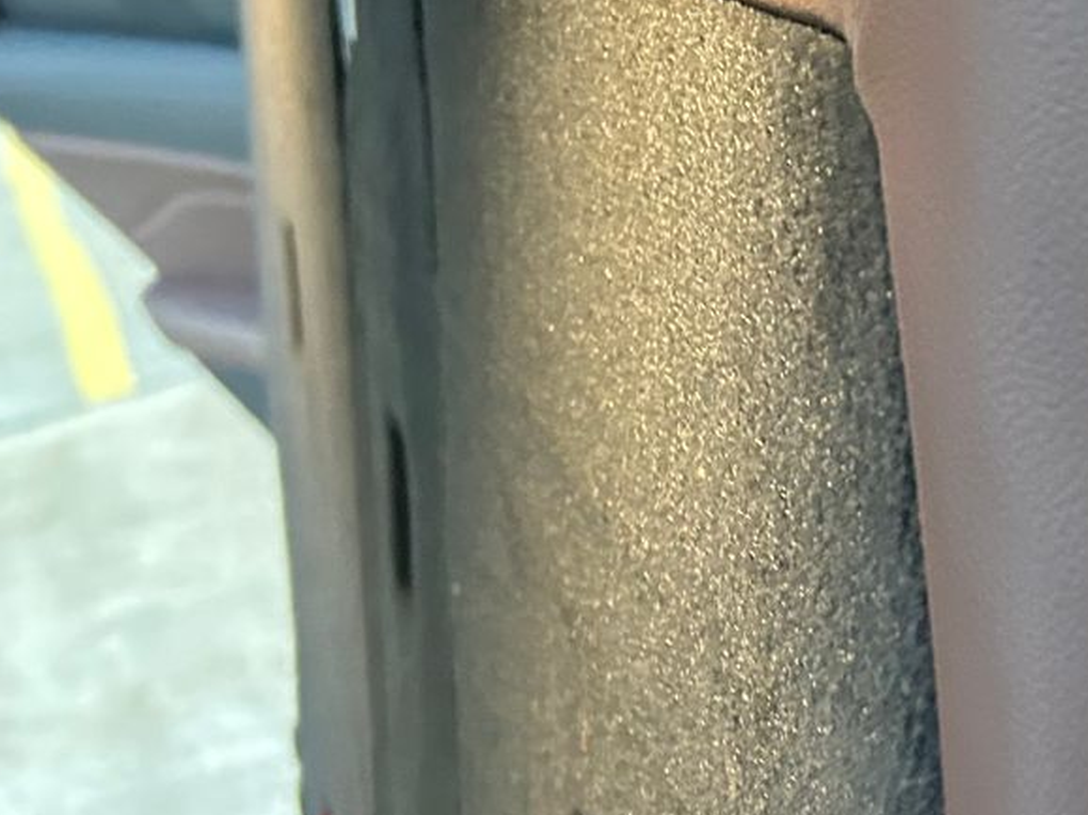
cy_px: 843
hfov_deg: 24.2
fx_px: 2262
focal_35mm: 72
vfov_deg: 19.7
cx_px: 1355
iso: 640
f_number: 1.5
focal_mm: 5.7
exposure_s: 1/30
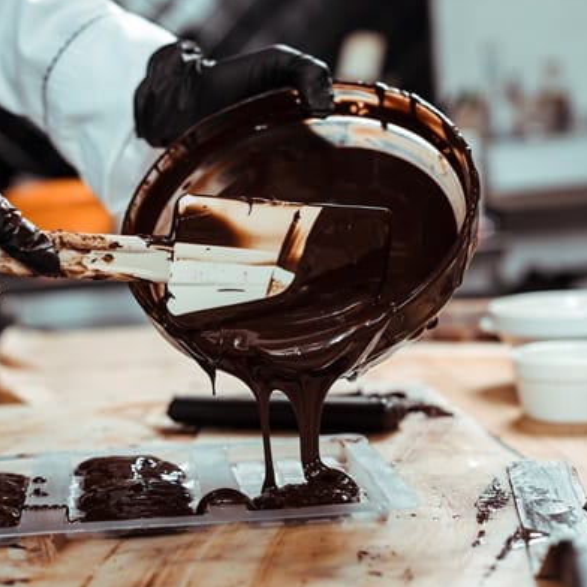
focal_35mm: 65
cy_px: 294
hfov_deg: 26.3
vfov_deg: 26.5
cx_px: 183
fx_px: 1247
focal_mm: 50
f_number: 4
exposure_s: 1/200
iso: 100
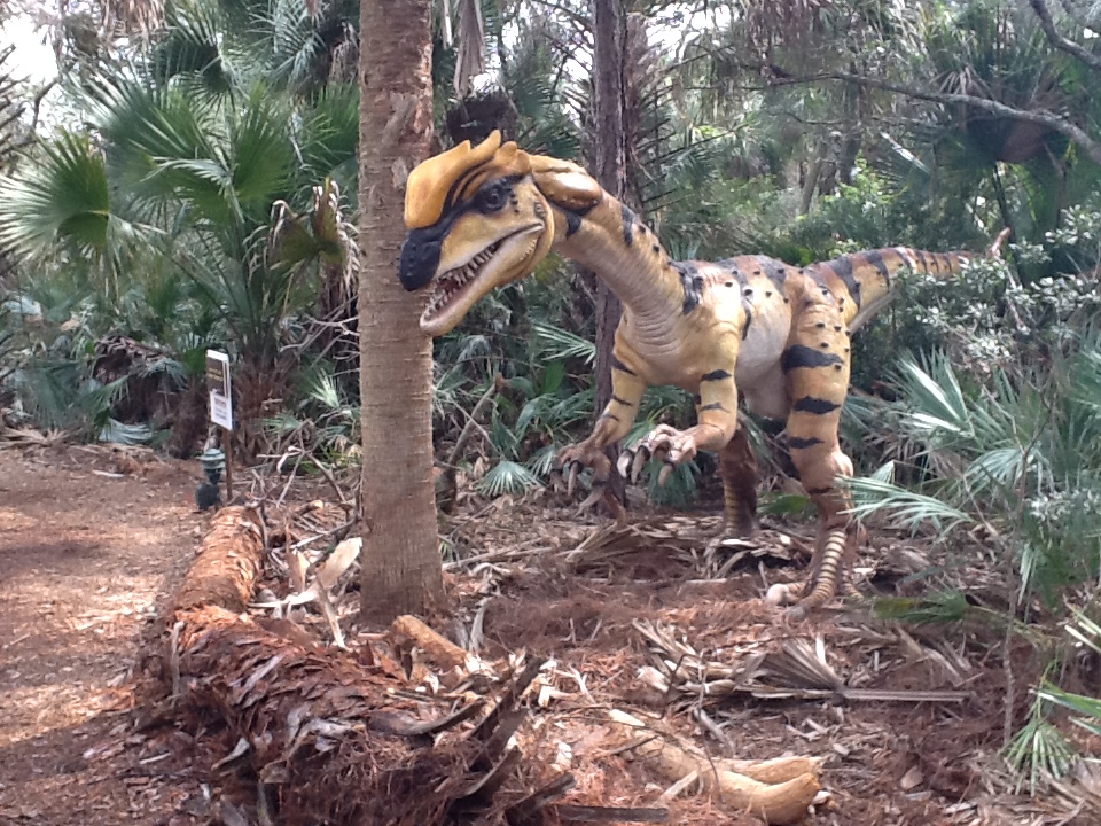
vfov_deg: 44.2
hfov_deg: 56.8
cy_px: 413
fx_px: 1018
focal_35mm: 32
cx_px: 550
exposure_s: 1/134
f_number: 2.4
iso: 64
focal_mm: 2.03
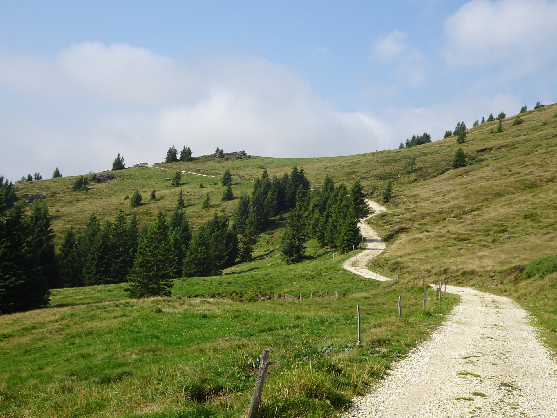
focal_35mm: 48
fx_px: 772
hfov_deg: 39.7
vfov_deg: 30.3
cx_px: 278
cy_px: 209
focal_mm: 8.18
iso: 80
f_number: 4.5
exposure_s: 1/500
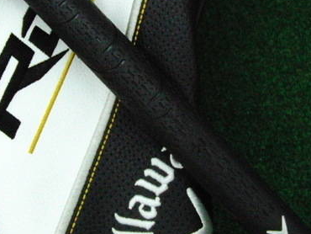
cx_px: 152
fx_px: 575
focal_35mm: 64
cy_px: 75
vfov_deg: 22.8
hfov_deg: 30.2
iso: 3200
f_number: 3.6
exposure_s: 1/640
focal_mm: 6.42
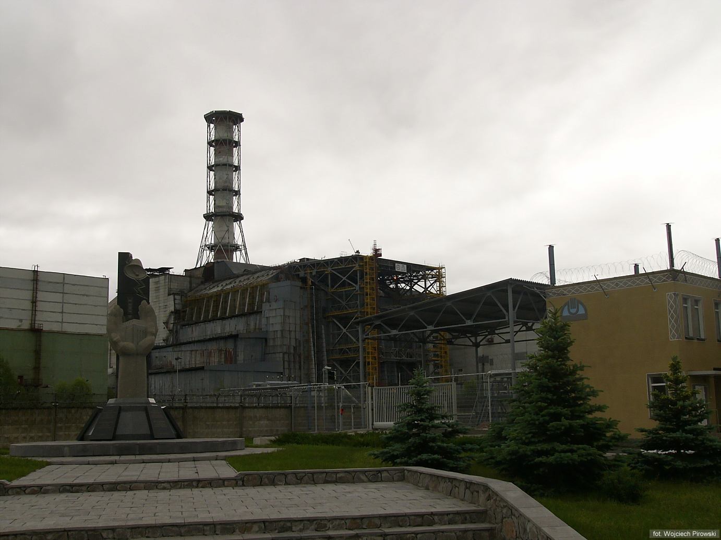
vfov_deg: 33.6
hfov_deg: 43.9
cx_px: 360
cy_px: 270
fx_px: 895
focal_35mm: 43
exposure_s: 1/400
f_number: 4.6
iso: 50
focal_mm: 7.1
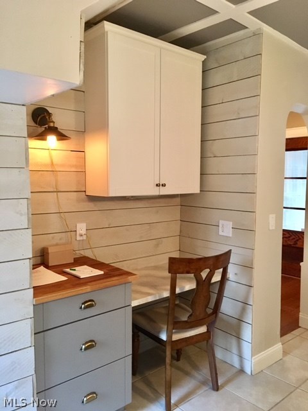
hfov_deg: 48.2
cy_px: 206
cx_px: 154
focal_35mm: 29
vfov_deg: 61.7
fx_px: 344
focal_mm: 4.15
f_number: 2.2
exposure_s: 1/20
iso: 200
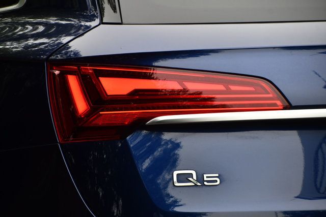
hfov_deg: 9.8
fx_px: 1902
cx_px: 163
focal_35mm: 210
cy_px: 108
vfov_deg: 6.5
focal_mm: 140
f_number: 5.6
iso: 360
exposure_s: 1/500
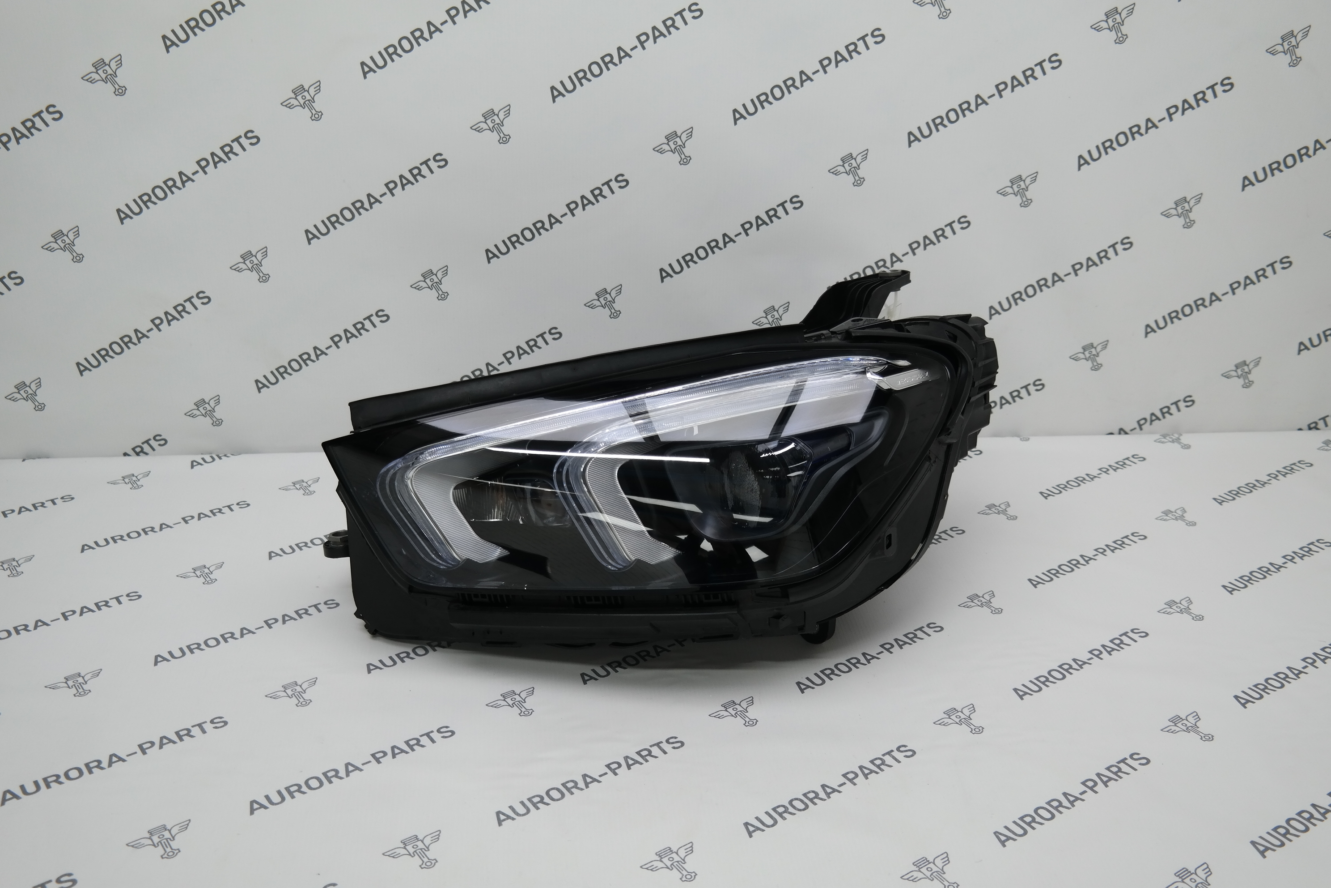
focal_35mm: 36
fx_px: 1331
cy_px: 444
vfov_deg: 36.9
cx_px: 666
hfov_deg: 53.1
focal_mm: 24
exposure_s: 1/100
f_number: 4
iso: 200
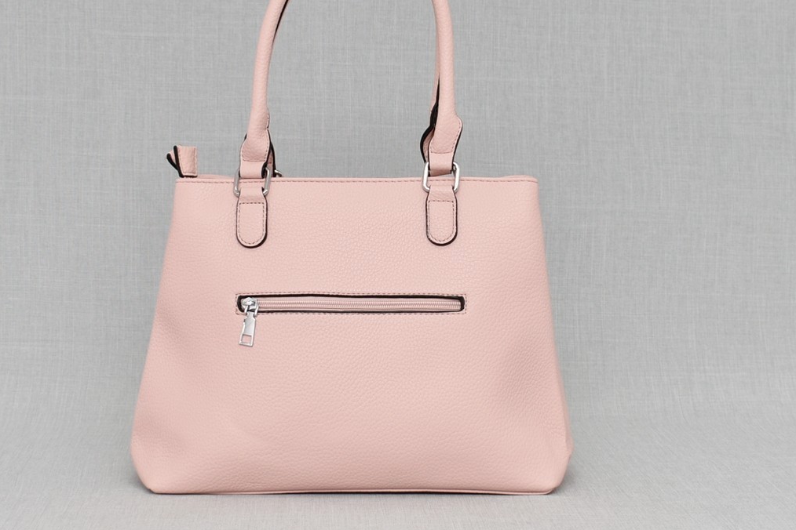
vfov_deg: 18.9
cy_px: 222
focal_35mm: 72
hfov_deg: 28.1
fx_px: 1592
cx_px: 351
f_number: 5.6
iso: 100
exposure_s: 1/60
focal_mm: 38
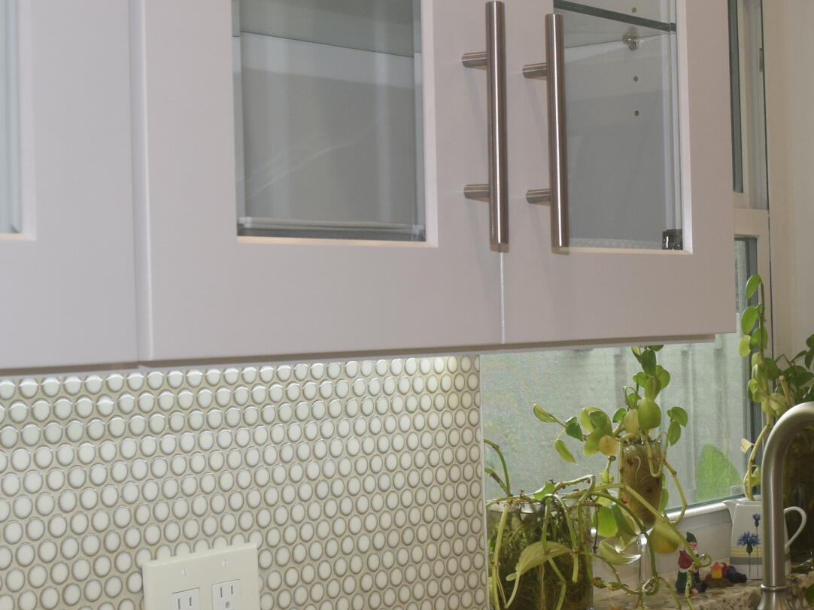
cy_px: 355
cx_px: 653
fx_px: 1693
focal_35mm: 72
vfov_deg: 20.4
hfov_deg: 26.5
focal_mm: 18
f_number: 5.6
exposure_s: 1/125
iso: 320
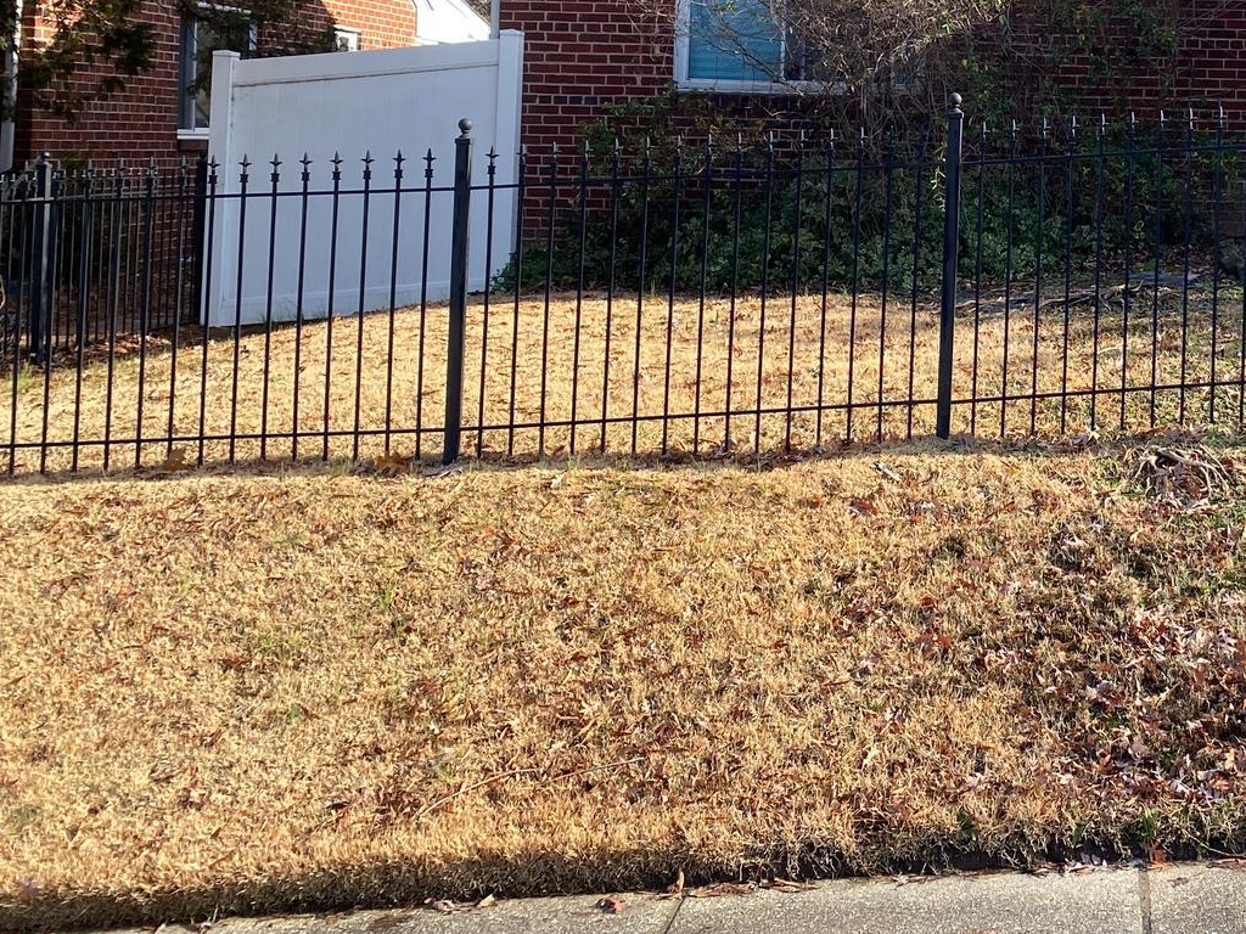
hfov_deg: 34.5
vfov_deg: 27.2
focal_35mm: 52
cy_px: 114
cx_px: 1151
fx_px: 1872
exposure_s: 1/1170
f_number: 1.8
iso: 32
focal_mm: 4.25
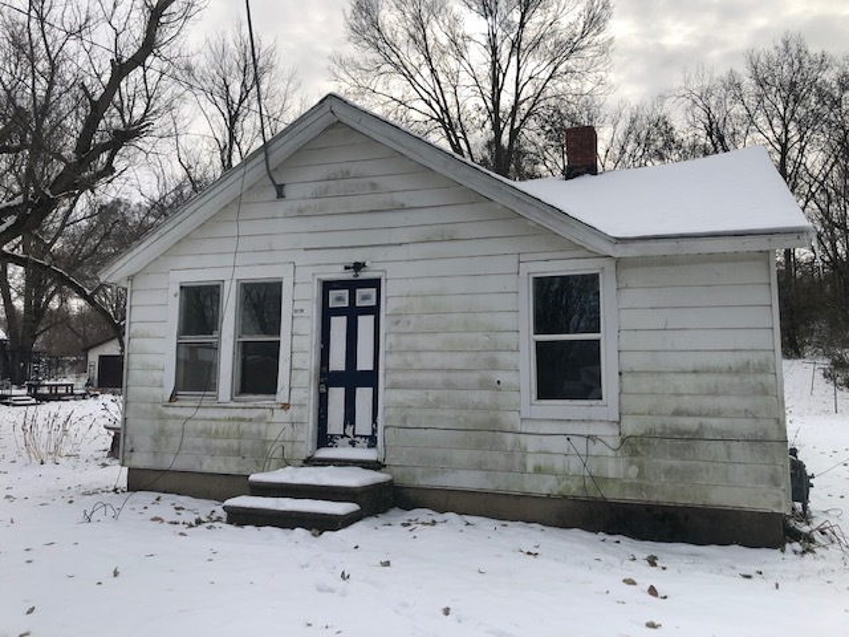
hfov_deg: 63.4
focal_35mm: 28
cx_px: 424
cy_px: 318
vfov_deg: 49.7
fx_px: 687
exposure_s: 1/2404
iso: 20
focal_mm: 3.99
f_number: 1.8
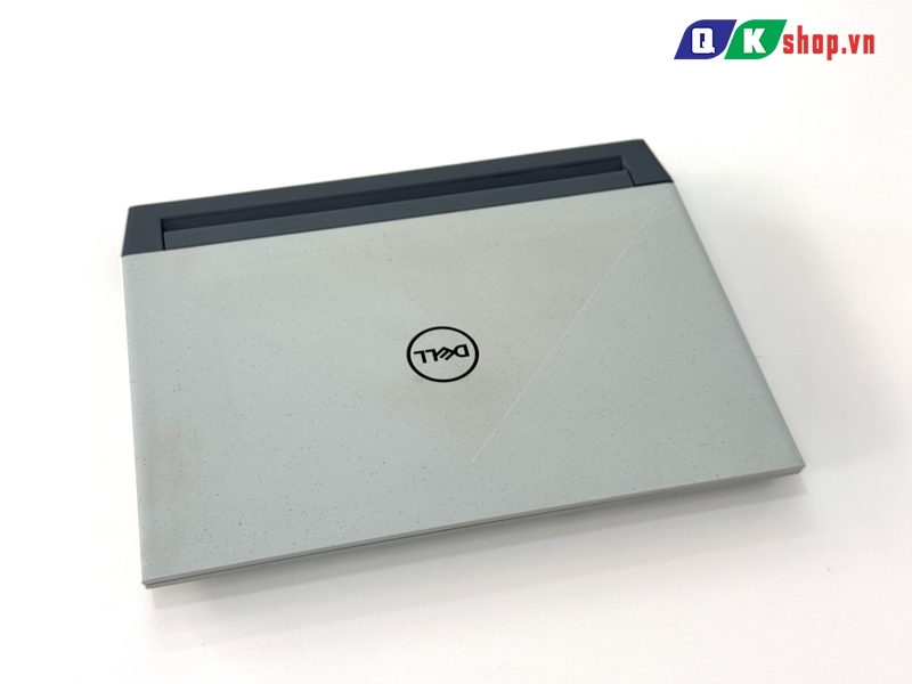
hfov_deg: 39.7
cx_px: 456
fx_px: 1265
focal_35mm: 48
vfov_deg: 30.3
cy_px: 342
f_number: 1.78
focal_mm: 6.76
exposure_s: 1/241
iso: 64
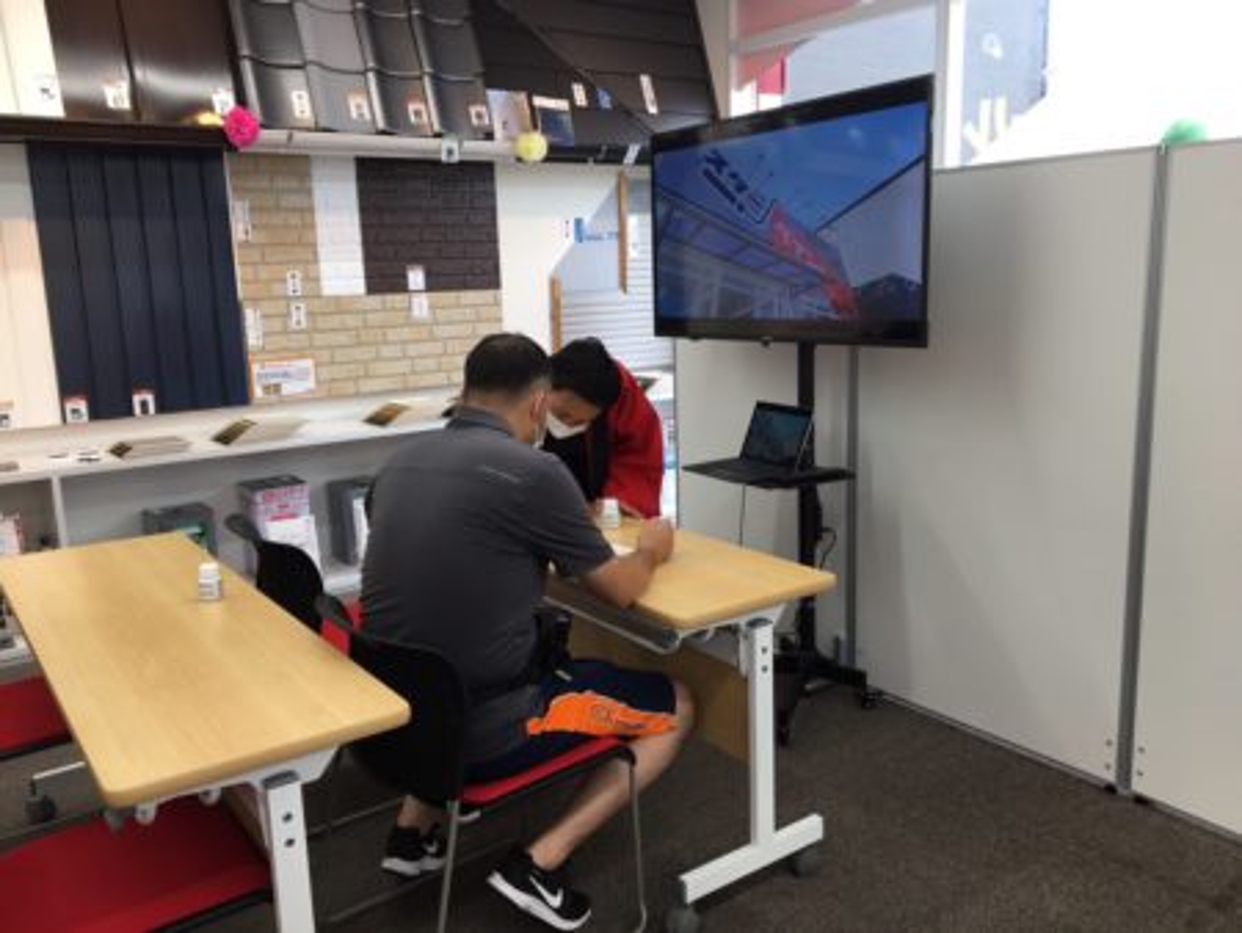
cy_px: 466
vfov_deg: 48.3
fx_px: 1041
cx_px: 621
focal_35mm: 29
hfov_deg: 61.6
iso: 32
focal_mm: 4.15
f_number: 2.2
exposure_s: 1/60
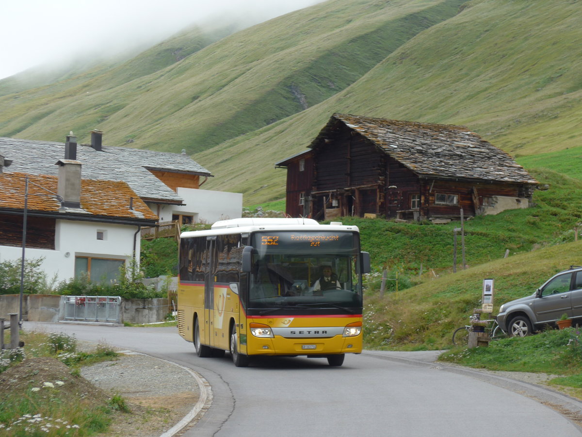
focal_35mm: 132
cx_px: 291
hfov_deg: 14.9
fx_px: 2219
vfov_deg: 11.2
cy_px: 218
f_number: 5.3
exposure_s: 1/160
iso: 80
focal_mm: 25.7
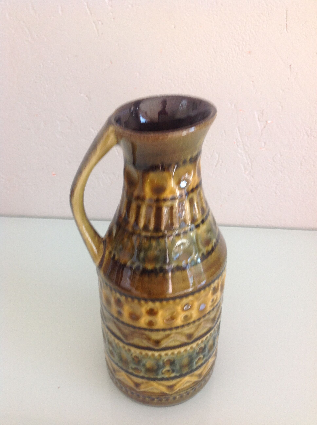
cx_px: 158
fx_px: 428
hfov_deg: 40.6
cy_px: 212
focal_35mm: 35
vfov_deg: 52.7
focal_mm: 4.28
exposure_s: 1/120
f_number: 2.4
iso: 80
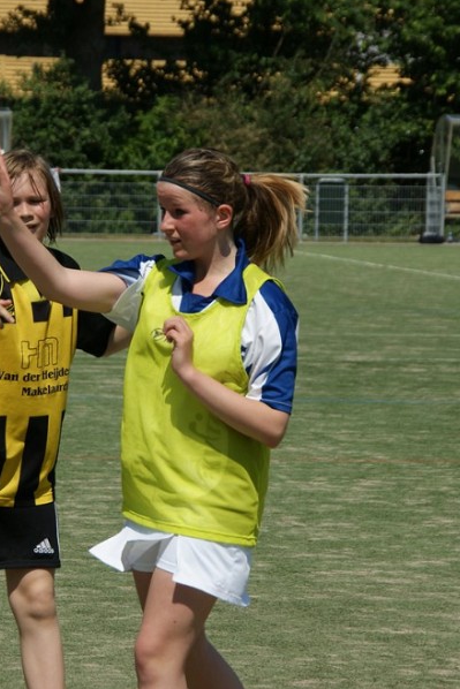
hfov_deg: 6.1
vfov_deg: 9.1
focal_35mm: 226
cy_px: 344
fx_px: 4329
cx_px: 112
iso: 100
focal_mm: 100
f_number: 8
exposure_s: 1/500
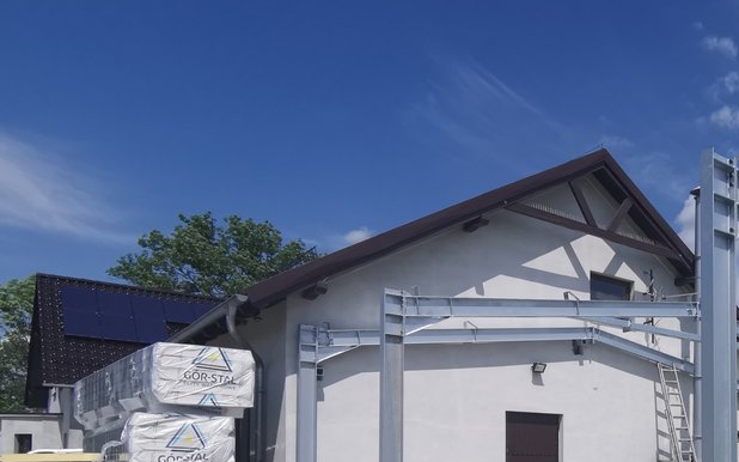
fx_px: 705
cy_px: 450
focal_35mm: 35
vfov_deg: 33.5
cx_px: 698
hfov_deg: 48.0
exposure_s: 1/1908
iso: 50
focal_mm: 2.26
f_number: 2.2
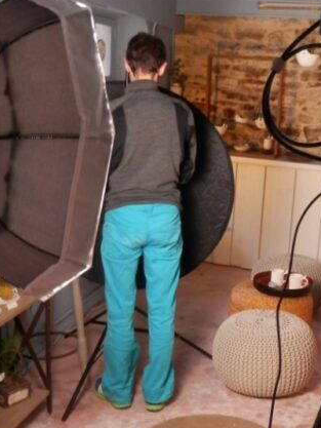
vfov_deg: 39.6
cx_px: 255
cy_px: 223
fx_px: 593
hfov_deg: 29.6
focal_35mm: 48
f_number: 3
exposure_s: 1/15
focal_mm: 4.5
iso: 200
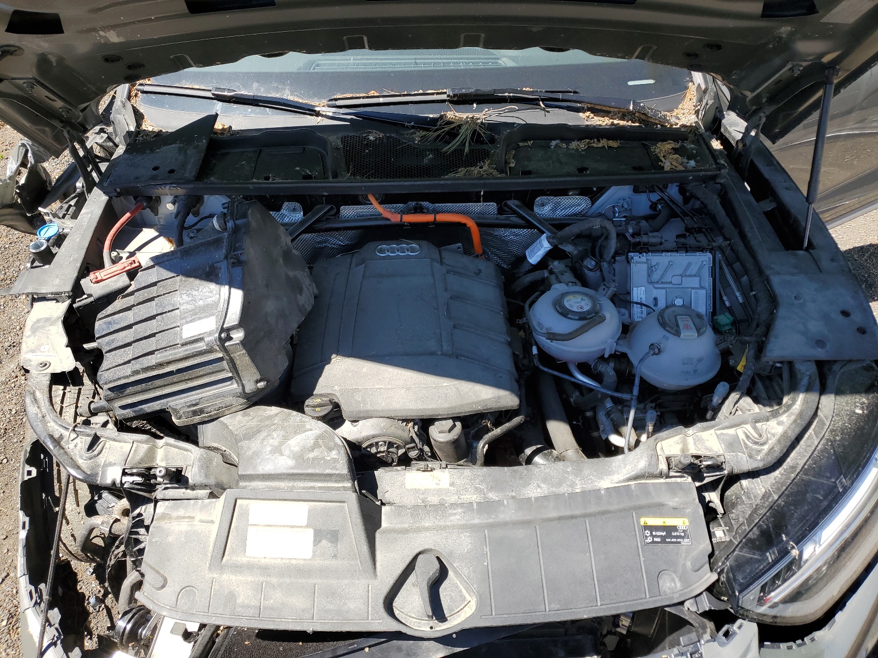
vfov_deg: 53.1
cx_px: 439
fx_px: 659
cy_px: 329
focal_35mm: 26
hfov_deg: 67.3
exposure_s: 1/1250
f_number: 1.5
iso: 50
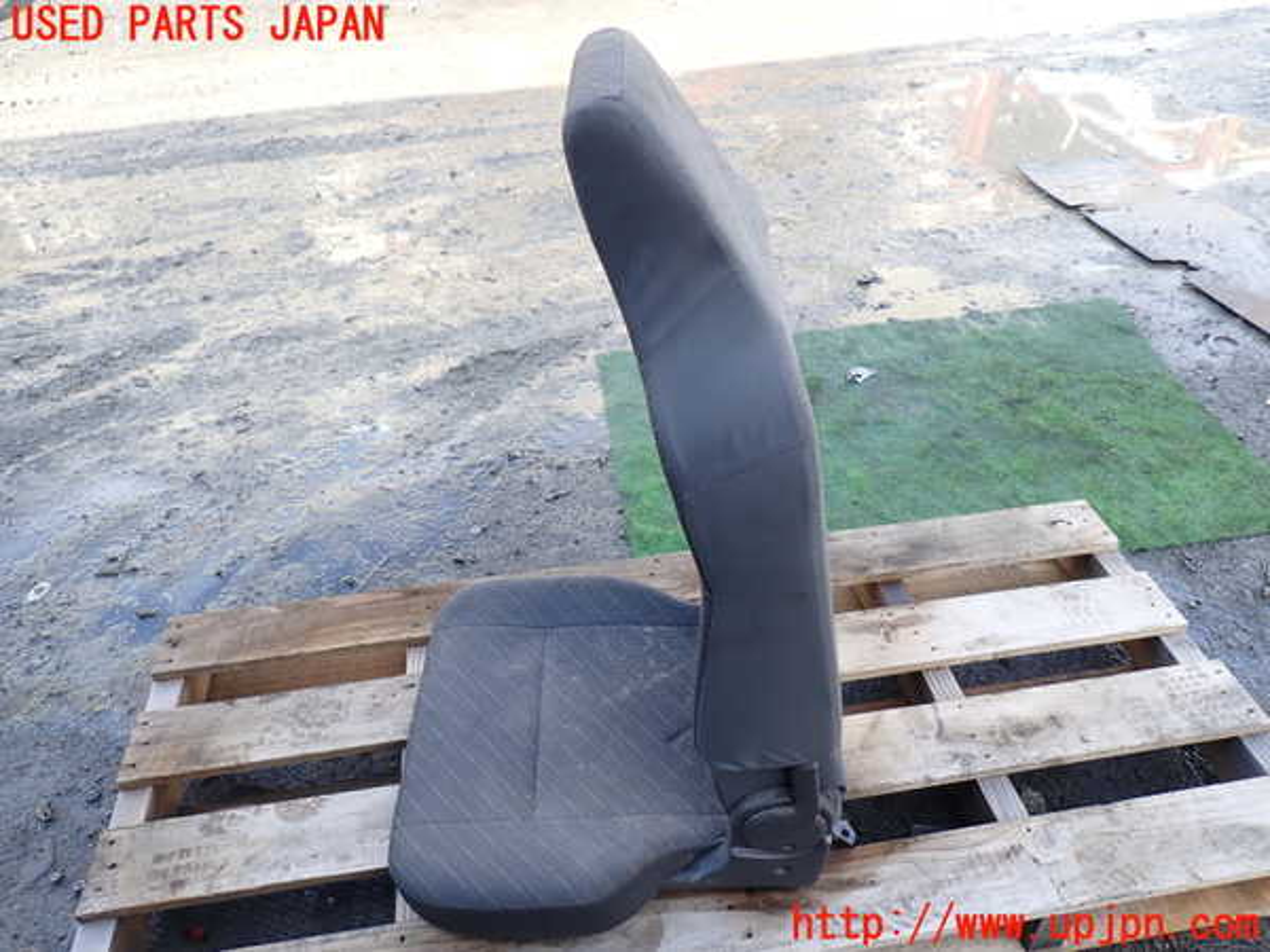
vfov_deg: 54.9
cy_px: 476
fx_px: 917
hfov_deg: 69.4
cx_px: 635
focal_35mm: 25
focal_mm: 4.5
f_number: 2.8
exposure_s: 1/200
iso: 100
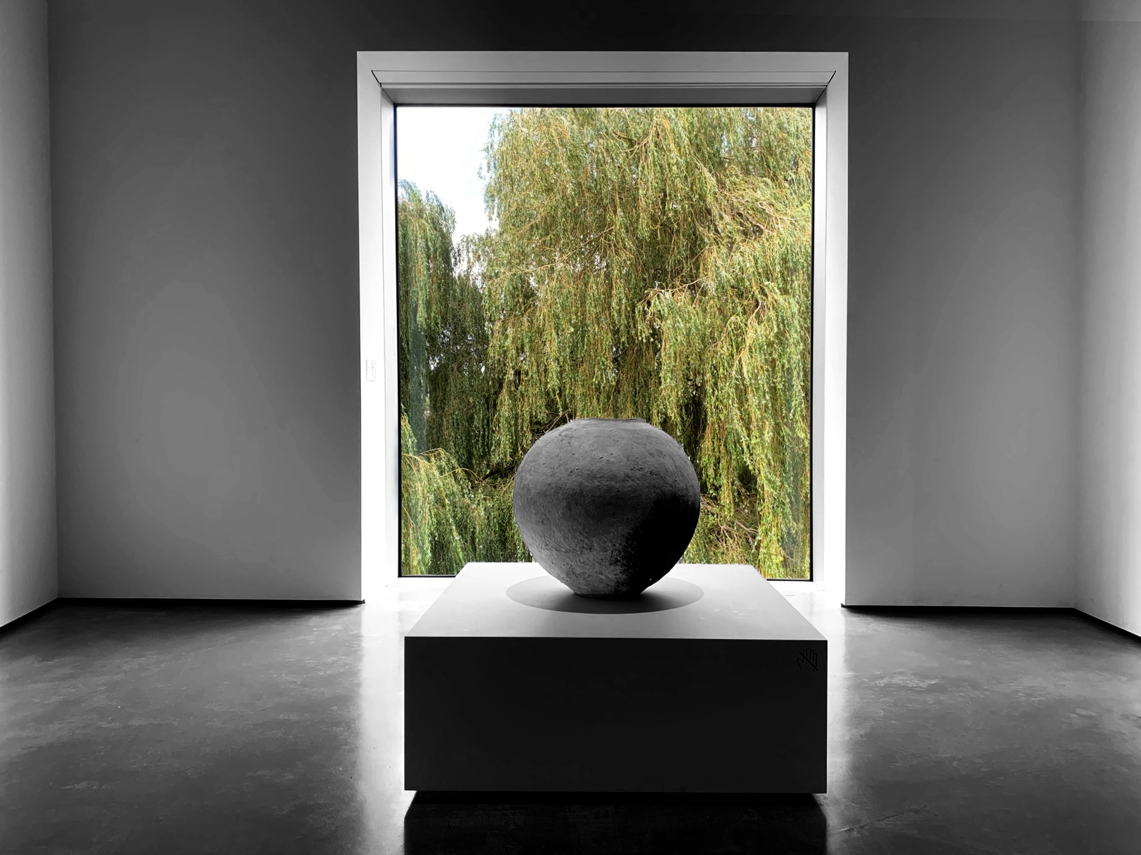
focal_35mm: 26
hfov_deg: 67.3
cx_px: 570
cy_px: 428
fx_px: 857
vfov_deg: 53.1
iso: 25
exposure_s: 1/124
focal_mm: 4.2
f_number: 1.8
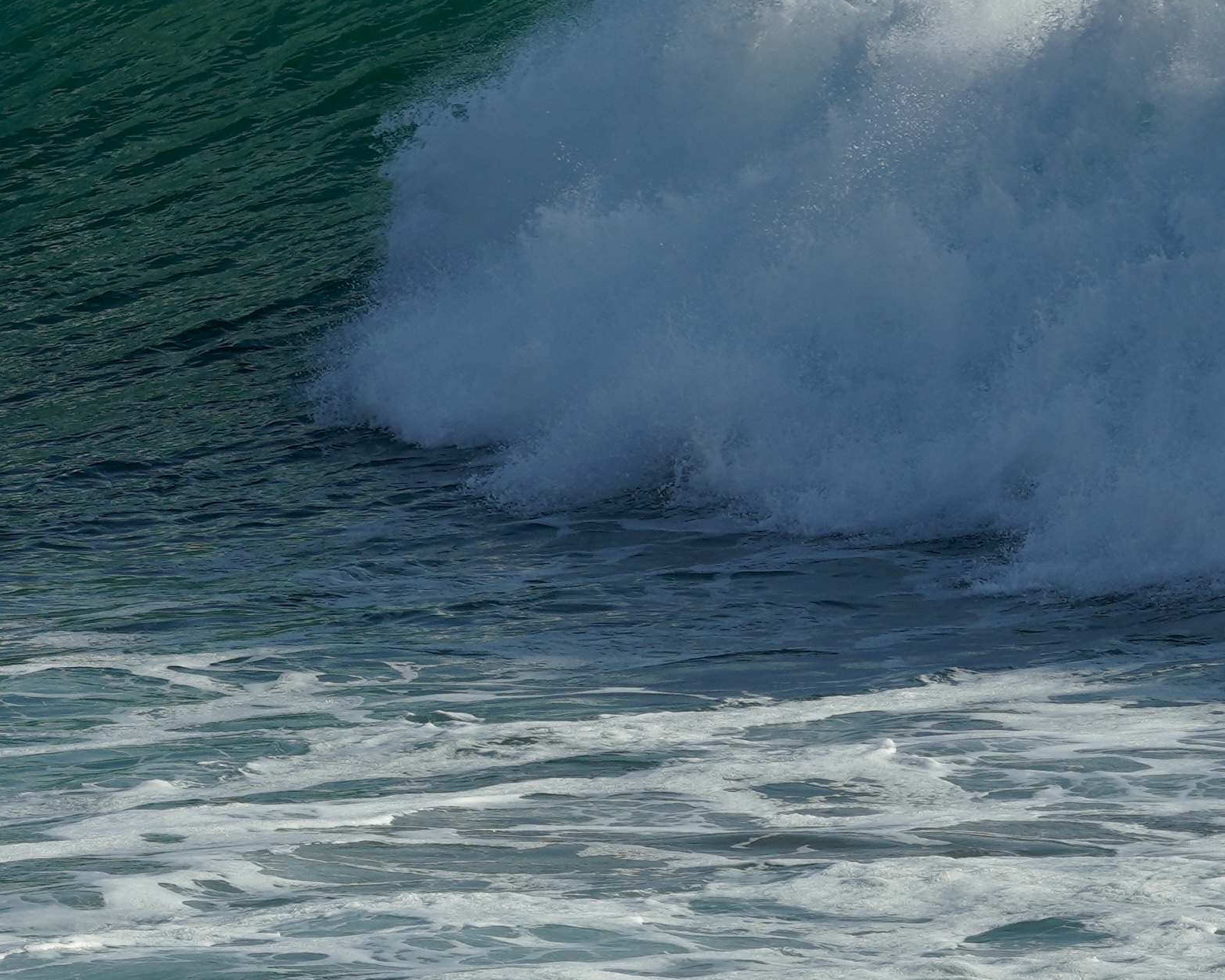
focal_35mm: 723
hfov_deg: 2.7
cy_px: -279
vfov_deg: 2.1
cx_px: 105
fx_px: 26209
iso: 100
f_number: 5.6
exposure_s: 1/800
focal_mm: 200
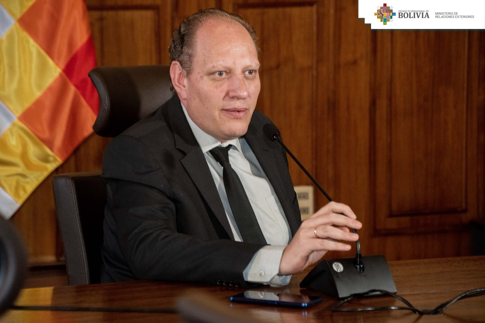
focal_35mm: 183
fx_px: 2465
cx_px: 242
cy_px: 162
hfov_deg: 11.2
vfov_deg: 7.5
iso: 1250
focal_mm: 122
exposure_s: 1/100
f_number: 5.6
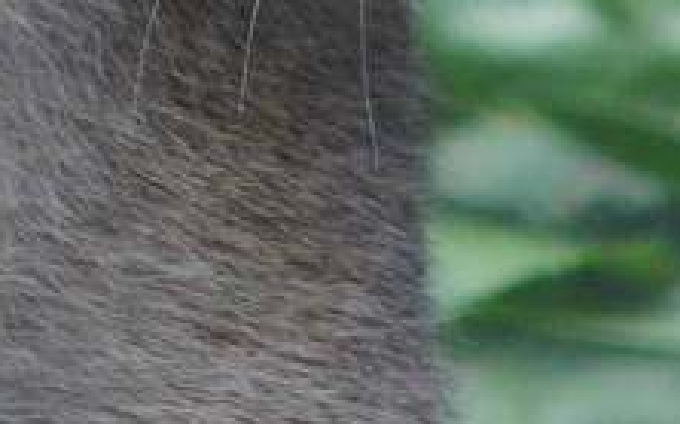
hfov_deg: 0.6
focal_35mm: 3292
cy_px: -953
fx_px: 60962
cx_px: -424
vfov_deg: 0.4
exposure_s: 1/250
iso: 400
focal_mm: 300
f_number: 5.6
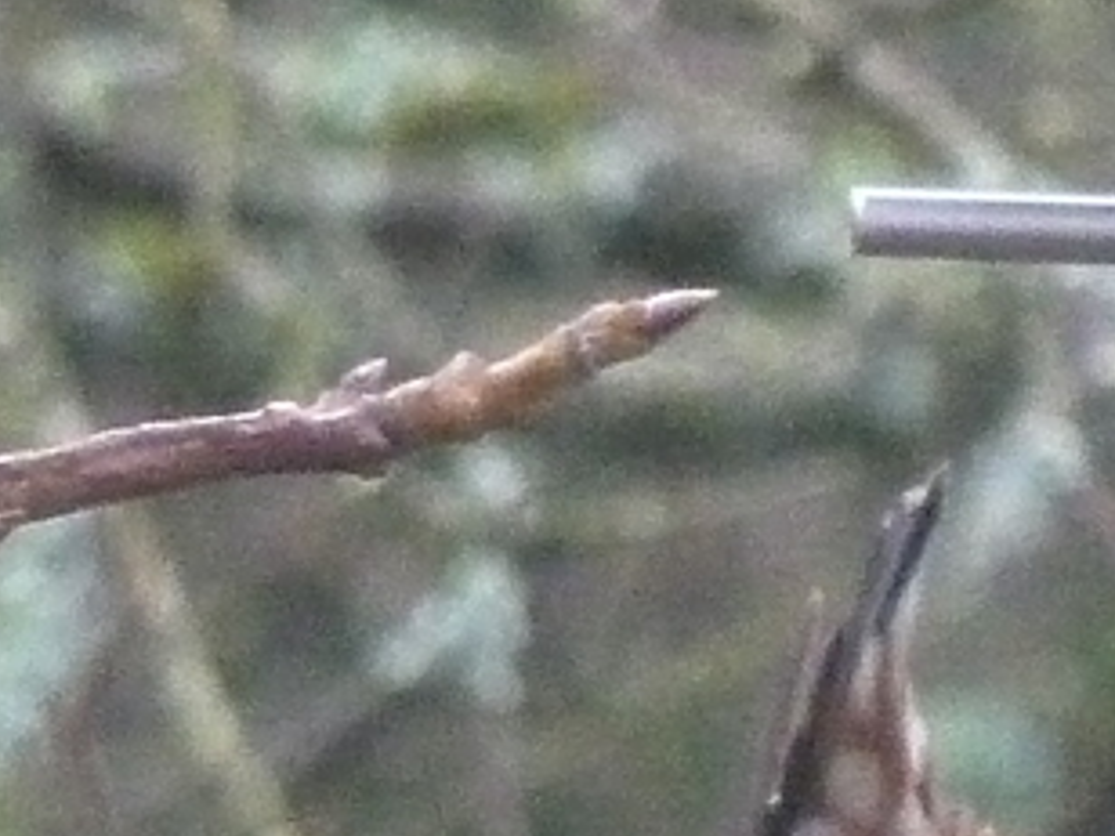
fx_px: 66837
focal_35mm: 2075
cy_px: 1328
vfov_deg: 0.7
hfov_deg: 1.0
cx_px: 1376
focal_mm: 49.2
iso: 800
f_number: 4.9
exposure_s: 1/60
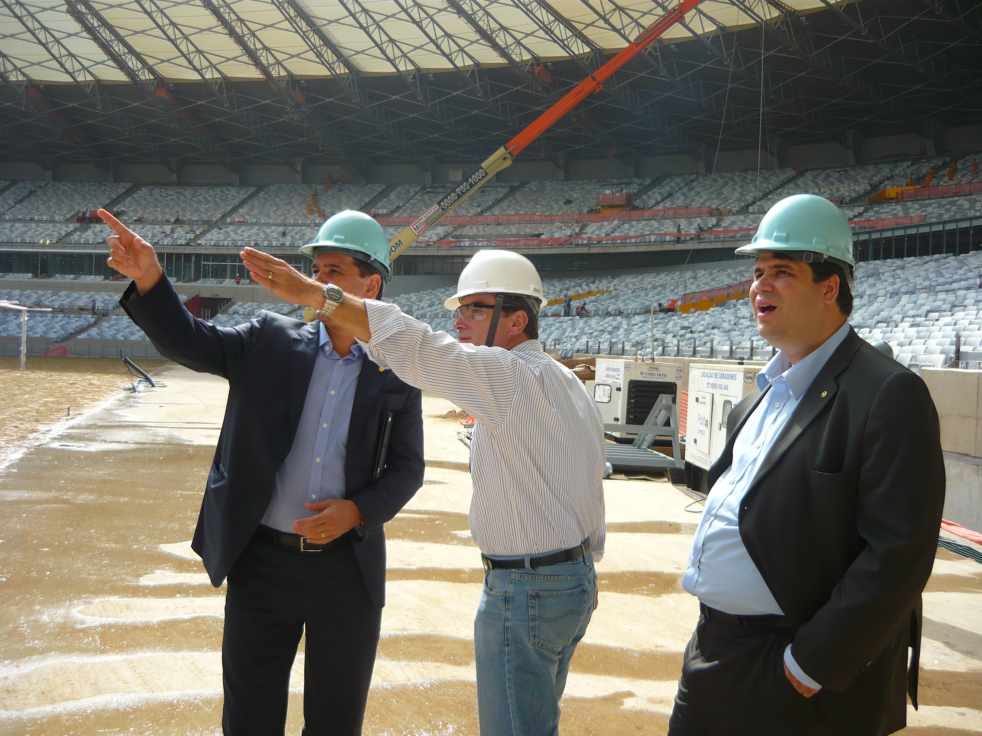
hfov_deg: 55.4
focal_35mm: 33
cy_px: 368
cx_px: 491
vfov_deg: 42.9
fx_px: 936
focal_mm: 5.5
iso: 100
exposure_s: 1/500
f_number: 2.8
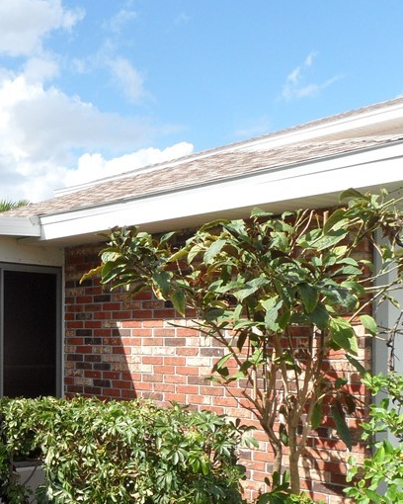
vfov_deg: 39.0
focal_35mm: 47
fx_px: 701
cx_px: -31
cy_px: 345
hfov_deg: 29.2
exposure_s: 1/350
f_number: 4.6
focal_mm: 3.9
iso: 80
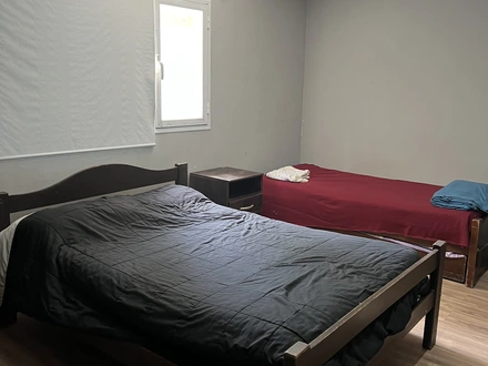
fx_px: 367
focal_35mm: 26
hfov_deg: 67.3
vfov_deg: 53.1
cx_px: 244
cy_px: 183
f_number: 1.5
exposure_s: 1/50
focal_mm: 5.7
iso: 160
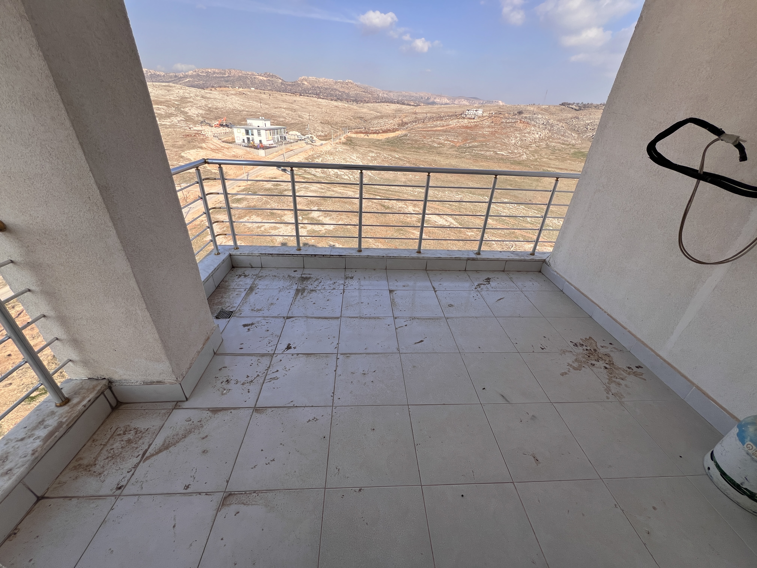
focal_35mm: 13
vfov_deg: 89.9
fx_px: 284
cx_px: 378
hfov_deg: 106.2
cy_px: 284
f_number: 1.8
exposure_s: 1/1033
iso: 32
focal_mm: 1.57
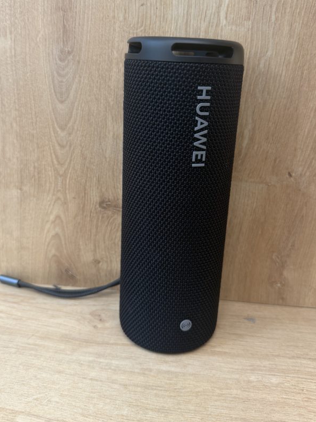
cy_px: 185
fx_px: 377
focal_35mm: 31
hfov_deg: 45.5
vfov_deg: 58.2
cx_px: 158
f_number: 1.78
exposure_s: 1/121
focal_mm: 6.76
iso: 100
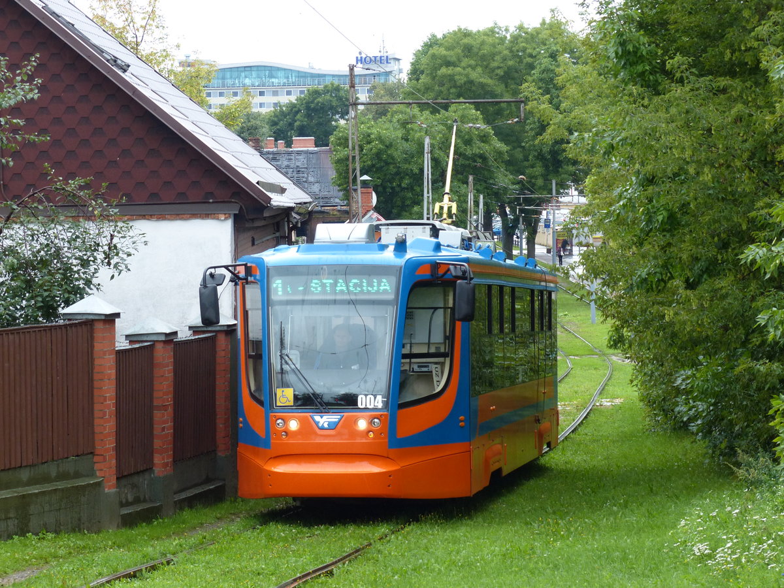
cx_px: 392
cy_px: 294
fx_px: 2967
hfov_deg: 15.1
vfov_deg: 11.3
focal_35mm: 131
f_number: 3.5
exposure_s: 1/250
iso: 200
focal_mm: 23.5
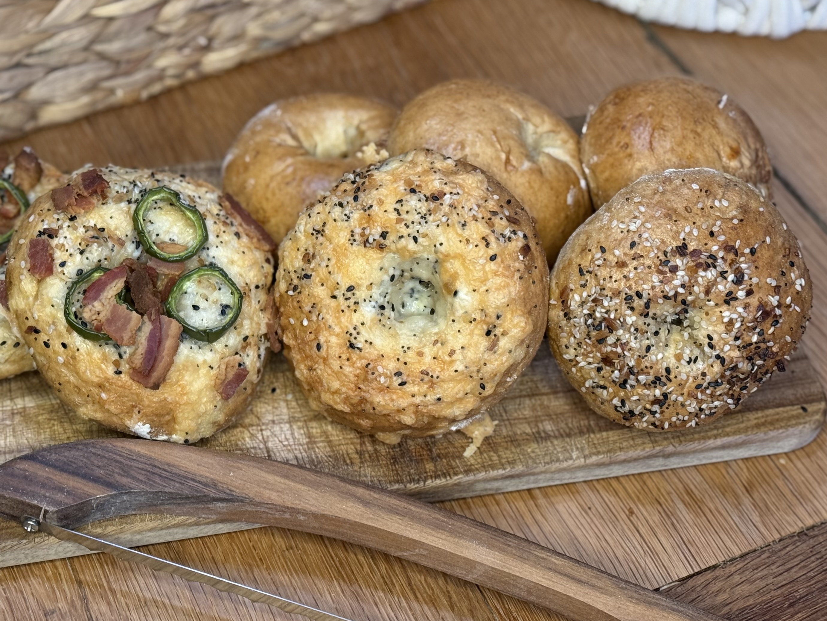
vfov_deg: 21.0
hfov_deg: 27.5
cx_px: 254
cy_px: 310
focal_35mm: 70
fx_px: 1672
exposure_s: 1/120
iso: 125
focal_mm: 6.76
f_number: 1.78
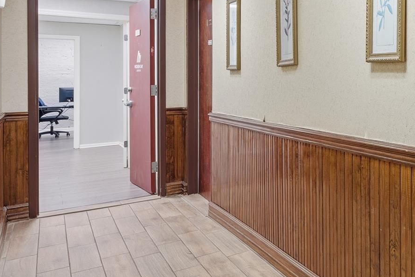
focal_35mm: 37
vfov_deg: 35.4
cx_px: 475
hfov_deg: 40.1
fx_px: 426
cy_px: 85
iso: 100
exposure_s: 1/6
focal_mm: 16
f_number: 8
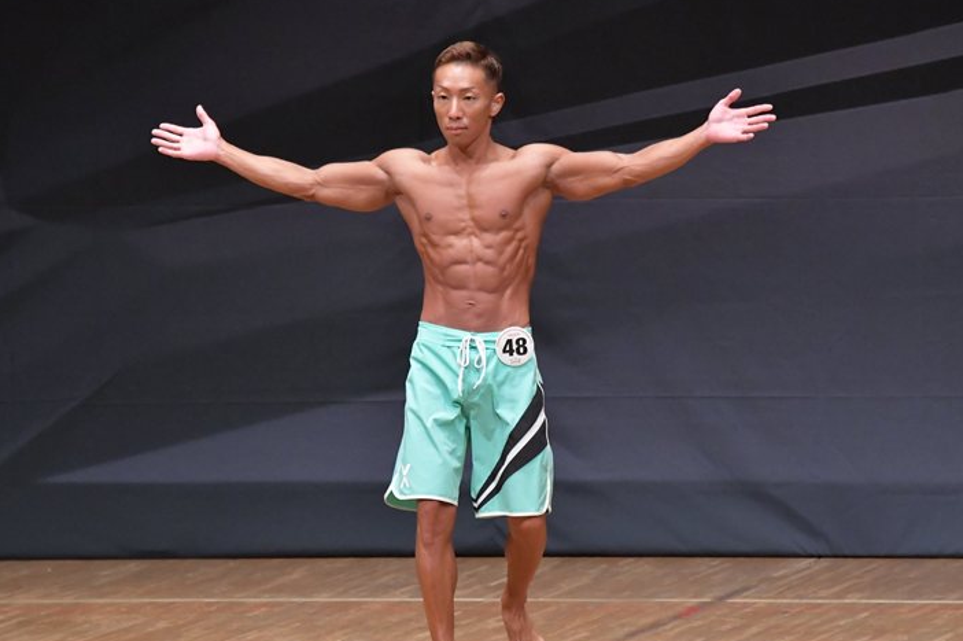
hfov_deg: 5.9
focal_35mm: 348
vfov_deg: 3.9
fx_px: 9302
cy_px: 335
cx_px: 507
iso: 6400
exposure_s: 1/400
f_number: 5.6
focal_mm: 210
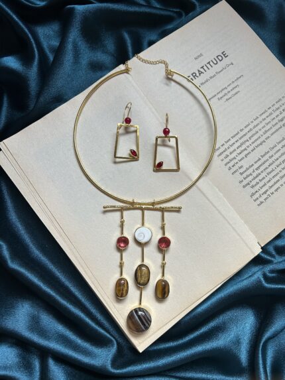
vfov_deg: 67.3
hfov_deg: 53.1
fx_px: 285
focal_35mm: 26
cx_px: 142
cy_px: 190
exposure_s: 1/121
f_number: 1.5
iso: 125
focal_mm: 5.7
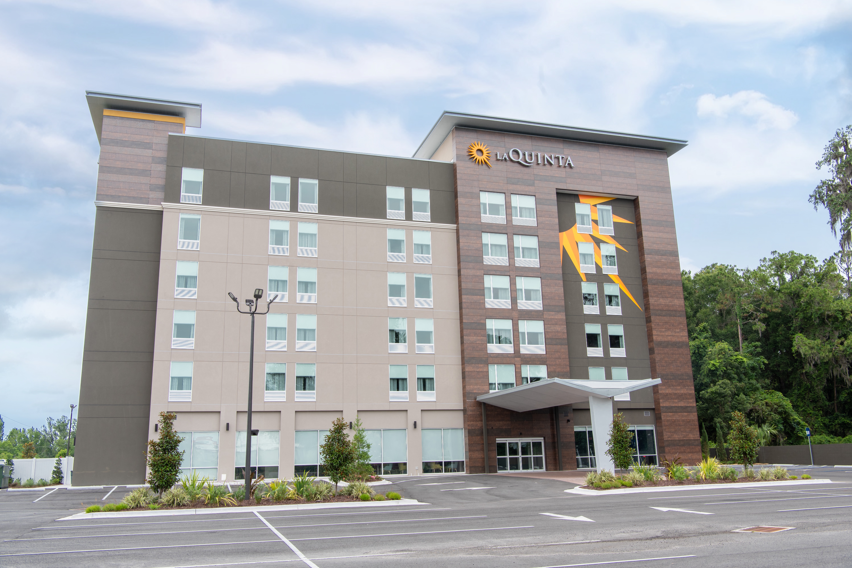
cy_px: 284
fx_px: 734
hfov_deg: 60.3
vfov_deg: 42.4
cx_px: 426
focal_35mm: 31
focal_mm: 31
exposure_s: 1/80
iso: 100
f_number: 13
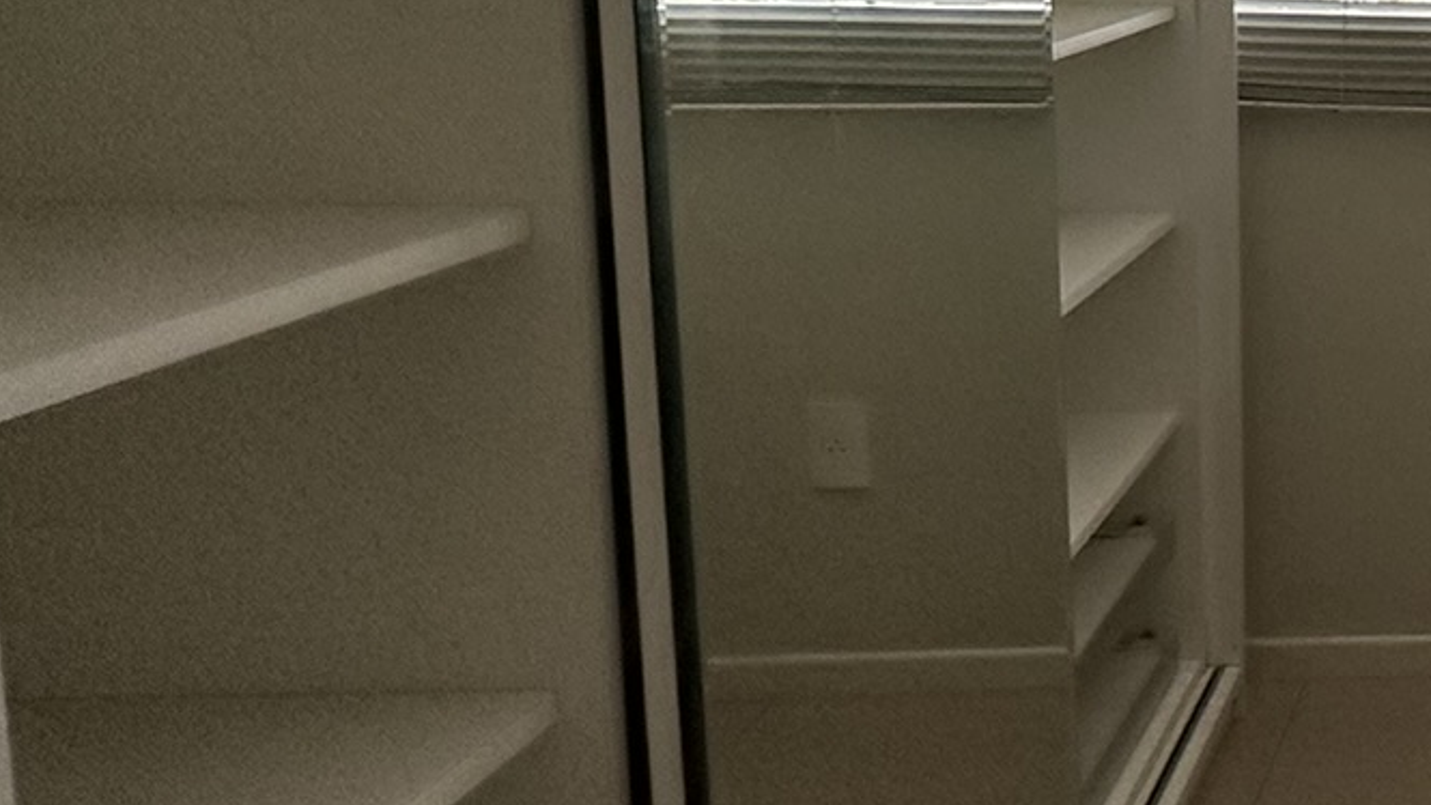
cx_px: 1825
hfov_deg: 33.2
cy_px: 90
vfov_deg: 24.7
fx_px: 1783
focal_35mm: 47
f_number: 2.2
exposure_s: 1/99
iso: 200
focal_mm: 2.22
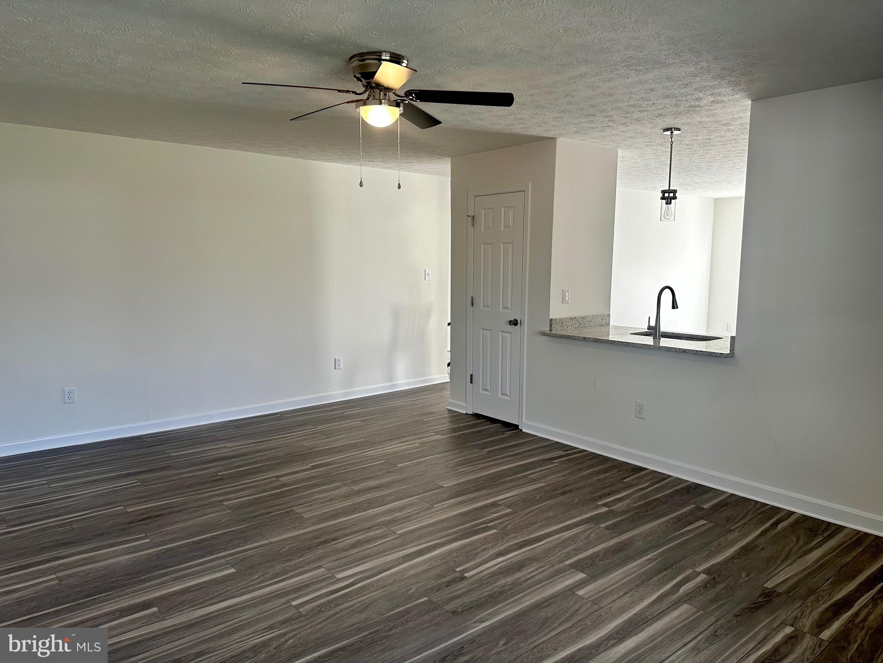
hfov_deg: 71.6
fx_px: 612
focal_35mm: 24
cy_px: 332
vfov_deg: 56.8
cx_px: 442
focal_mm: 6.86
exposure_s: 1/120
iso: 125
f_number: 1.78
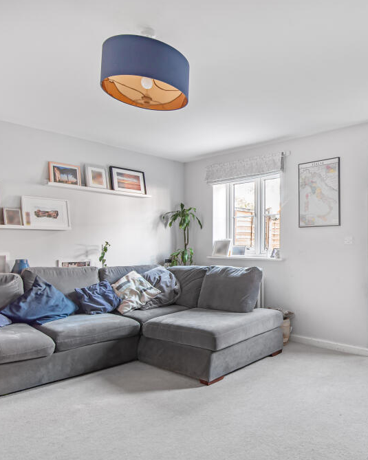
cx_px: 300
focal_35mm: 23
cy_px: 232
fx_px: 313
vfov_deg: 72.6
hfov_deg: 56.0
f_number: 7.1
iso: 100
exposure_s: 1/2.5
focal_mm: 16
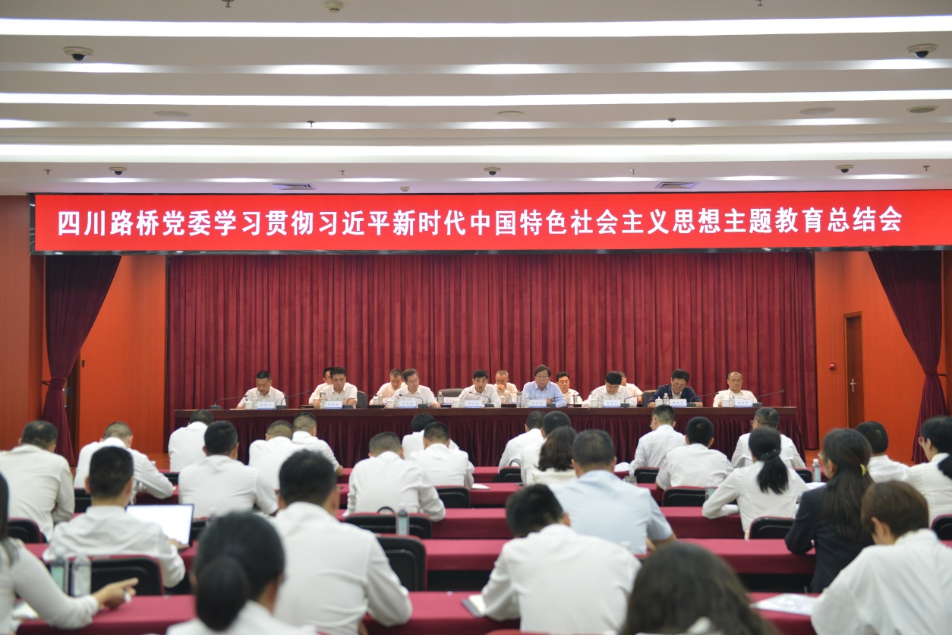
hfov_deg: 40.3
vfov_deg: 27.5
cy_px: 319
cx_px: 479
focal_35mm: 49
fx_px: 1296
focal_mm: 48
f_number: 3.2
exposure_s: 1/125
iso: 1000
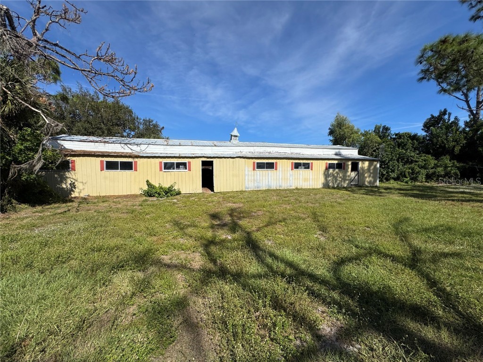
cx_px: 242
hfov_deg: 102.1
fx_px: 195
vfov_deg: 85.7
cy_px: 181
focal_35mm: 14
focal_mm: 2.22
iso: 50
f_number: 2.2
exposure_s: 1/3906
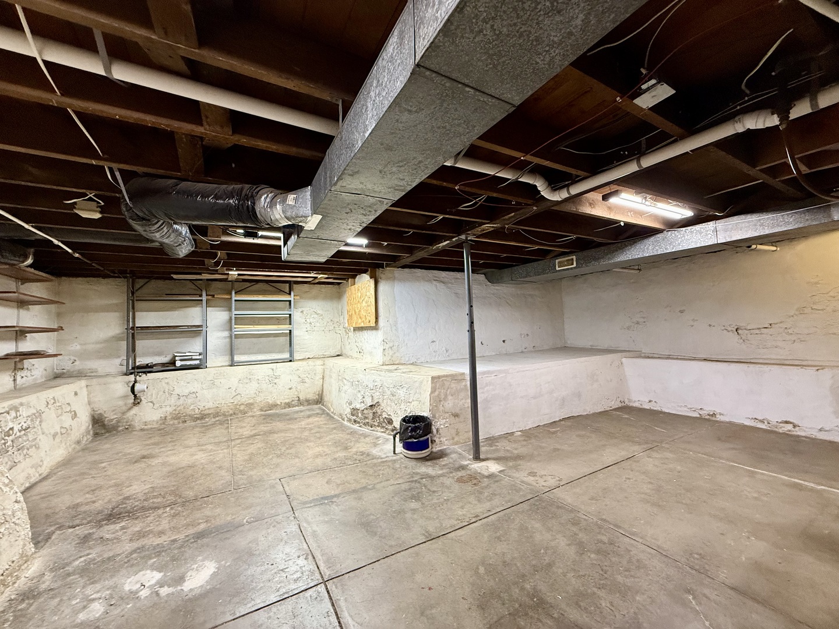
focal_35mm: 14
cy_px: 314
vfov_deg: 85.7
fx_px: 339
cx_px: 420
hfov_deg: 102.1
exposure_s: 1/60
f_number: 2.2
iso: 250
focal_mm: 2.22
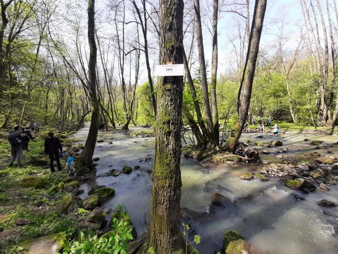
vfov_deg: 89.9
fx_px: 127
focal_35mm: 13
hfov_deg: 106.2
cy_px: 127
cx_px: 169
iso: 40
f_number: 2.2
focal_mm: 1.42
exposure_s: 1/218
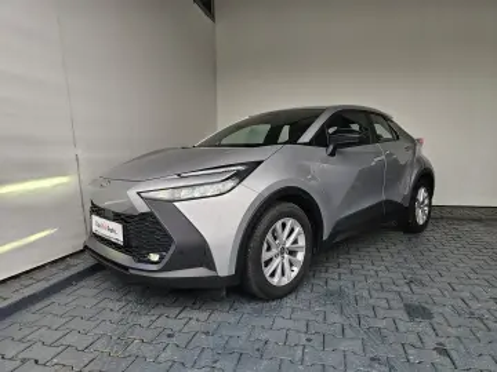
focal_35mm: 23
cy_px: 186
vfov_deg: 58.9
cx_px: 248
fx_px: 330
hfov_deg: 73.9
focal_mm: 6.3
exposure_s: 1/180
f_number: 1.7
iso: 50
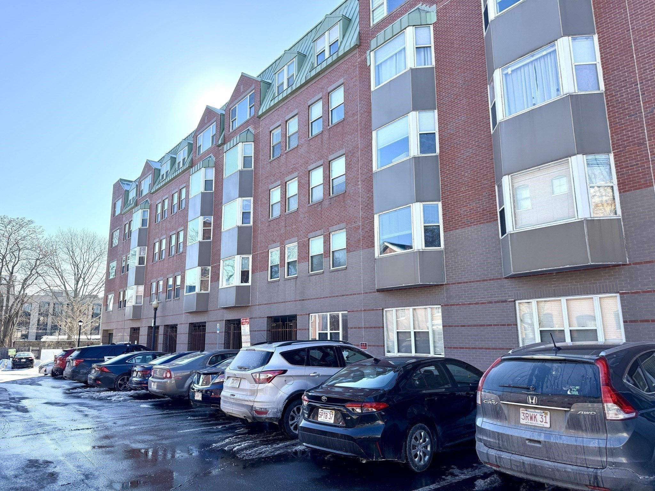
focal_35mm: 24
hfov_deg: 71.6
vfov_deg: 56.8
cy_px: 246
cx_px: 328
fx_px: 454
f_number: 1.78
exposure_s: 1/1901
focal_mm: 6.76
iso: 100
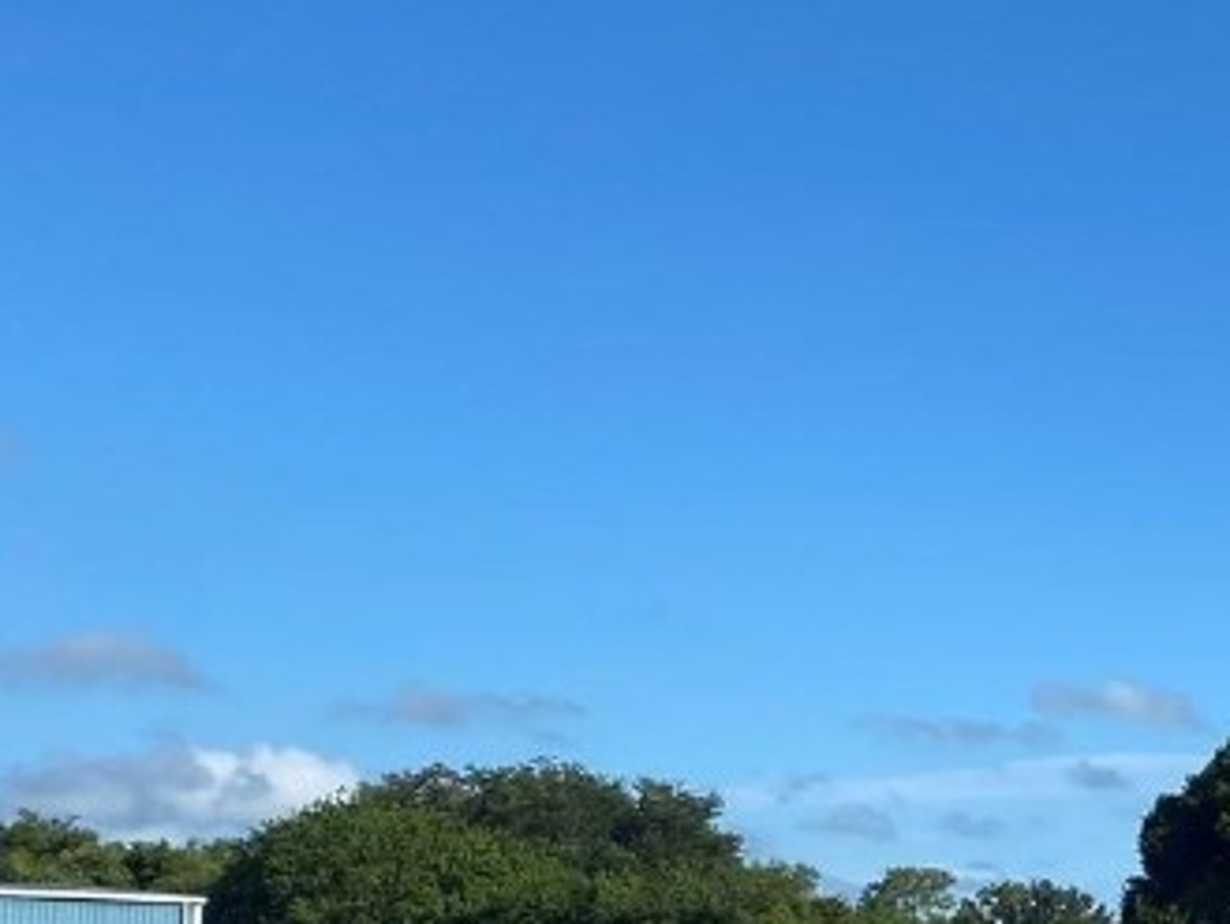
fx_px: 2879
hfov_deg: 21.9
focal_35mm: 81
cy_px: 860
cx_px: 1552
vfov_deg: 17.9
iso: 32
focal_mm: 4.25
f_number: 1.8
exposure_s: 1/3300
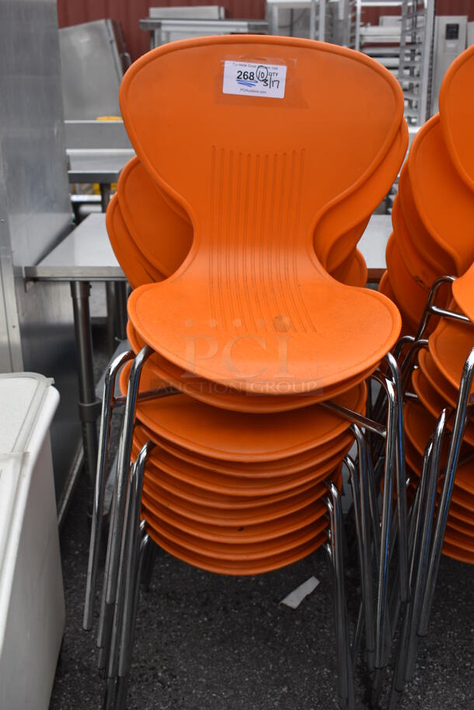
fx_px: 739
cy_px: 355
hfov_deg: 35.5
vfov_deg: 51.3
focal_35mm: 38
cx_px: 237
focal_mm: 25
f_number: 5.6
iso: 200
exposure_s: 1/160
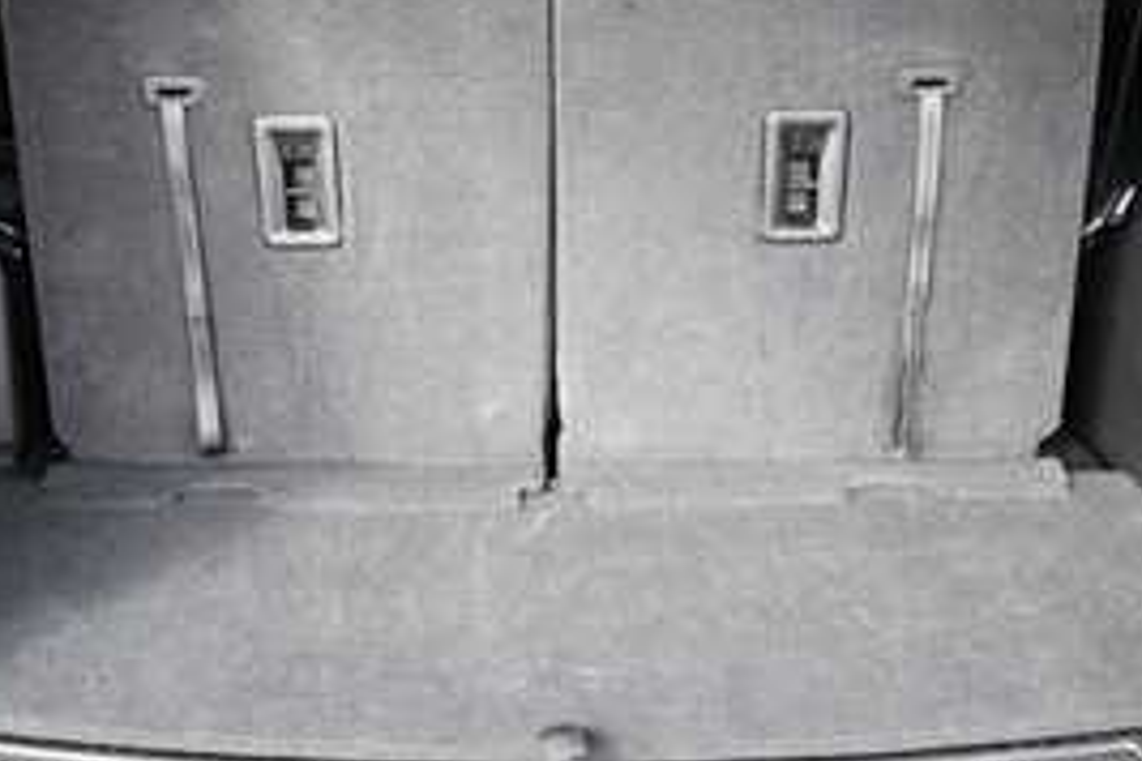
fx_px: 1427
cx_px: 526
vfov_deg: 29.7
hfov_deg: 43.6
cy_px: 271
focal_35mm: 45
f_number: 5.6
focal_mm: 20
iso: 800
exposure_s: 1/160
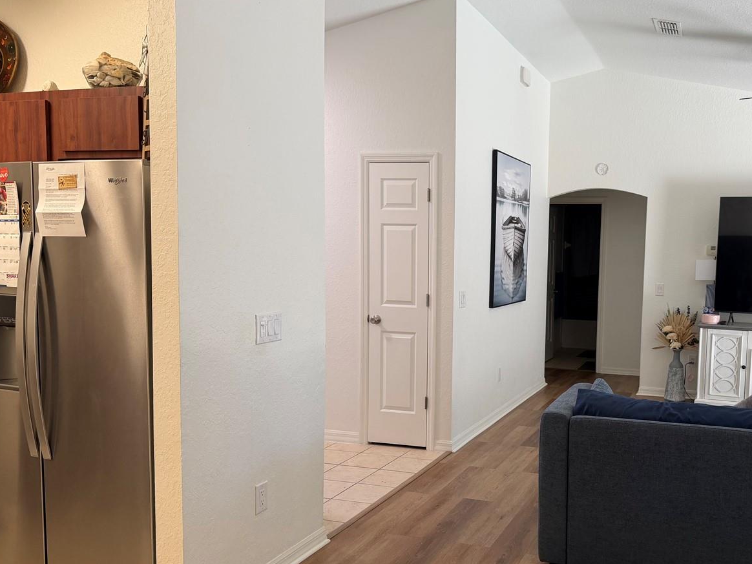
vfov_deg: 42.9
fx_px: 717
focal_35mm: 33
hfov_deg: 54.1
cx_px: 509
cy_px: 311
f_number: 1.78
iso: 160
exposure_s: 1/120
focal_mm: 6.76
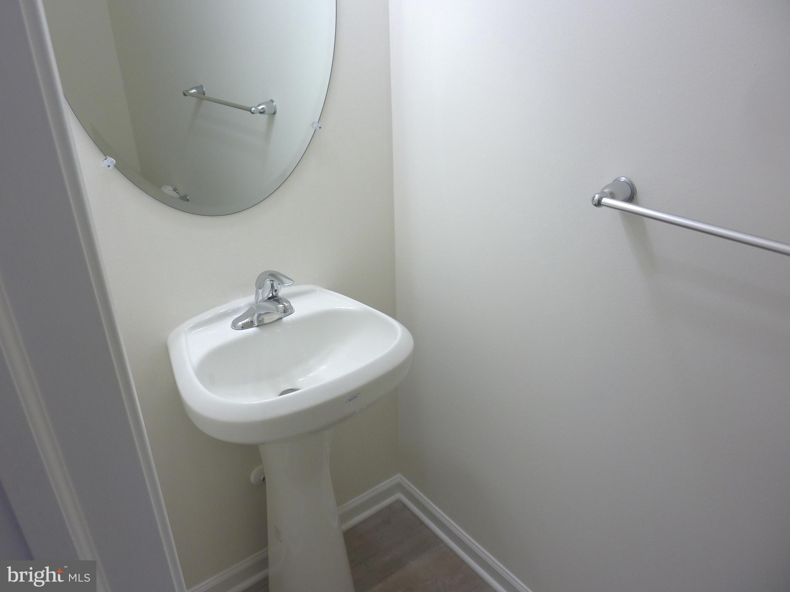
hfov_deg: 69.4
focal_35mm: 25
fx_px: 571
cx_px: 395
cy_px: 296
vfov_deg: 54.9
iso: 80
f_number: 3.3
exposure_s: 1/40
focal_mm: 4.1
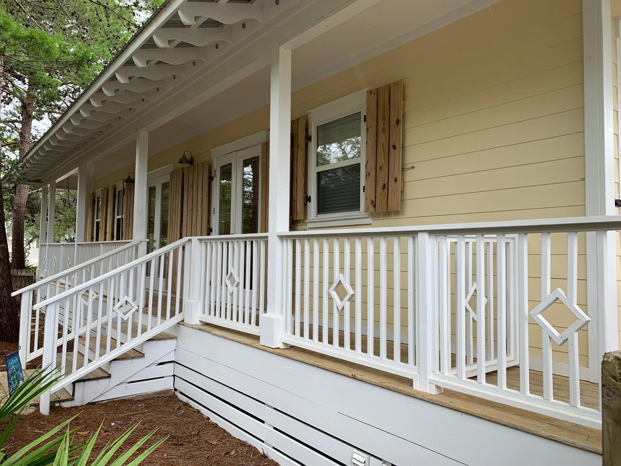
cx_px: 310
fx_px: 466
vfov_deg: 53.1
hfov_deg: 67.3
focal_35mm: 26
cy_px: 233
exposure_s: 1/170
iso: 25
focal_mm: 4.25
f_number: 1.8
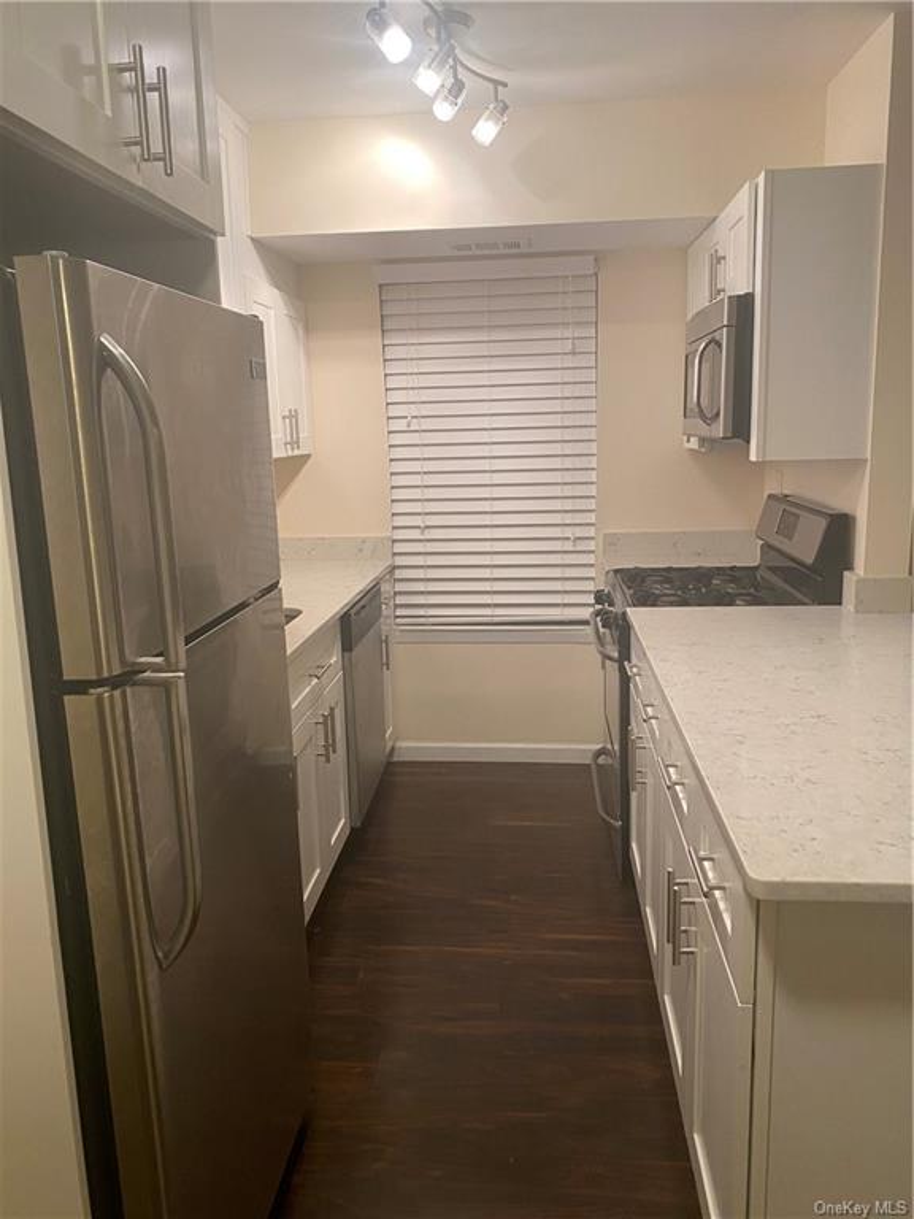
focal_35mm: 26
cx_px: 457
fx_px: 915
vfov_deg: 67.3
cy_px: 610
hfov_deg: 53.1
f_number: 1.8
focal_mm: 4.25
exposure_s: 1/60
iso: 125
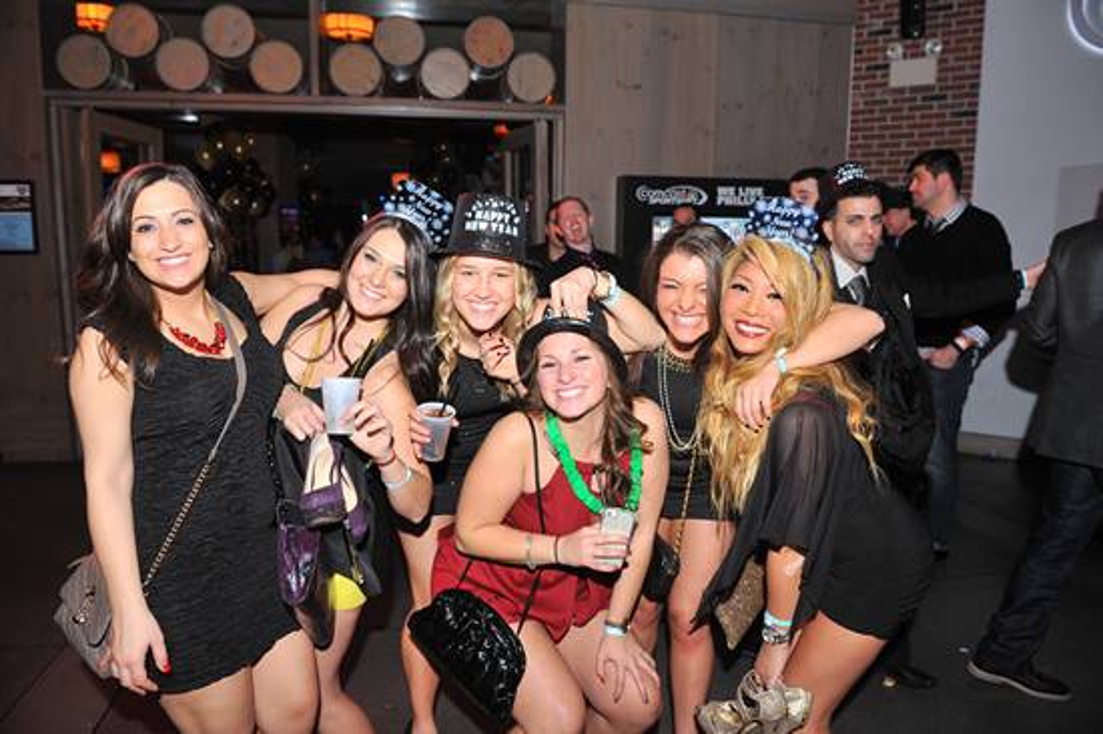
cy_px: 367
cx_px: 552
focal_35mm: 24
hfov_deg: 73.8
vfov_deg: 53.1
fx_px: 735
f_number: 4.5
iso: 1250
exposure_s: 1/100
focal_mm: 24
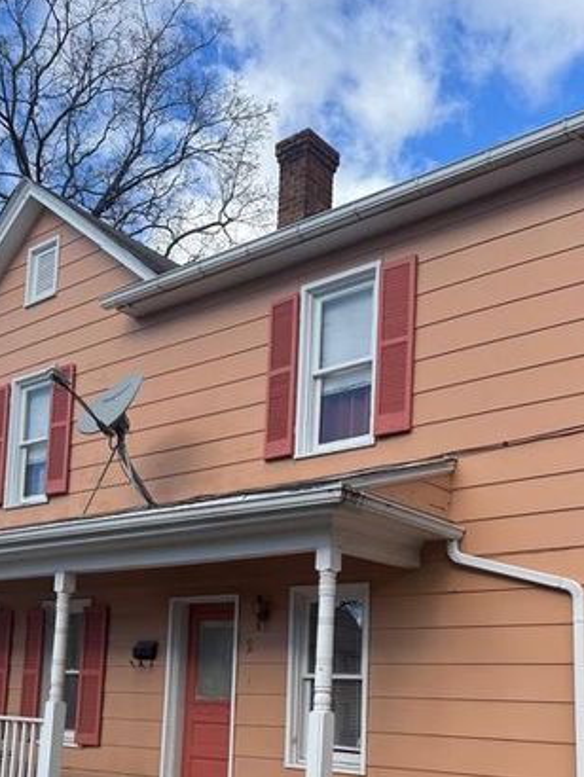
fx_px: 876
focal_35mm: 39
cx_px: 315
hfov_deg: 36.8
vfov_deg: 45.4
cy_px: 621
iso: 80
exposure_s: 1/2174
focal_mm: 6.76
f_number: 1.78
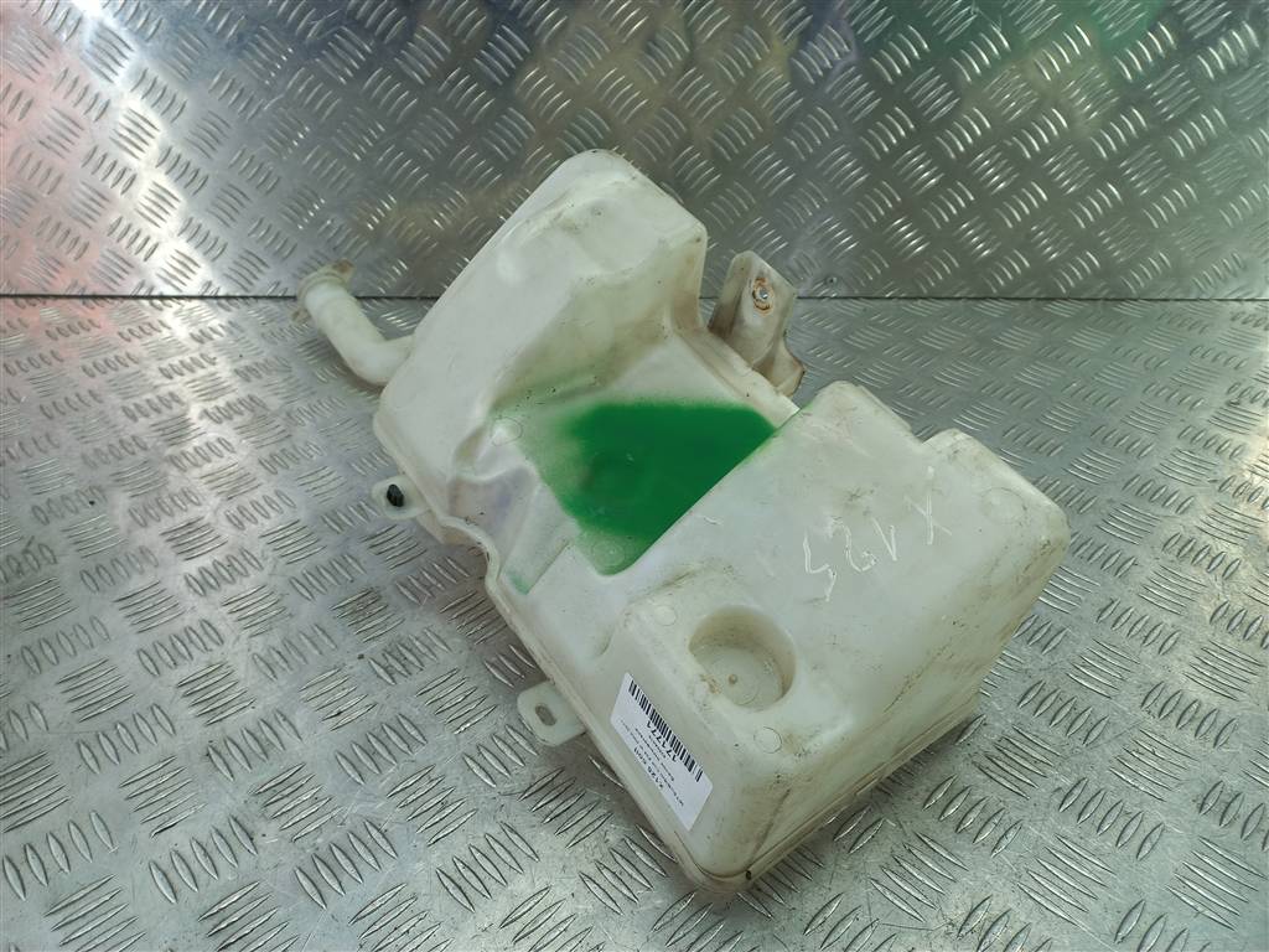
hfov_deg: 69.4
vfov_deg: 54.9
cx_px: 634
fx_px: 916
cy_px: 476
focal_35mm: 25
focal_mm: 4.6
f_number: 1.8
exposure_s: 1/50
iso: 50
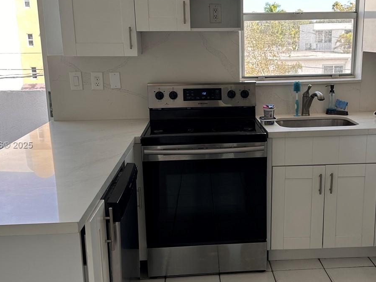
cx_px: 235
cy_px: 146
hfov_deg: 43.5
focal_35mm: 43
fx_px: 467
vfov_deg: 33.6
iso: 64
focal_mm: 6.86
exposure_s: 1/191
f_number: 1.78
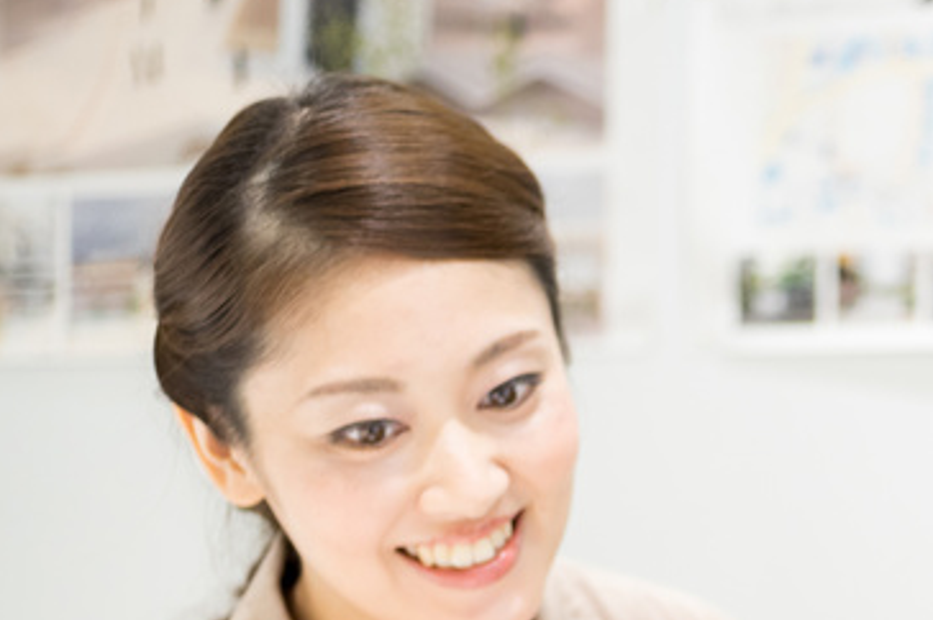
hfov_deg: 15.1
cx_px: 1079
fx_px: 3418
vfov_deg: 10.3
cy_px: 679
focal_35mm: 132
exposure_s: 1/50
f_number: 2.8
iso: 800
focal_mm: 50
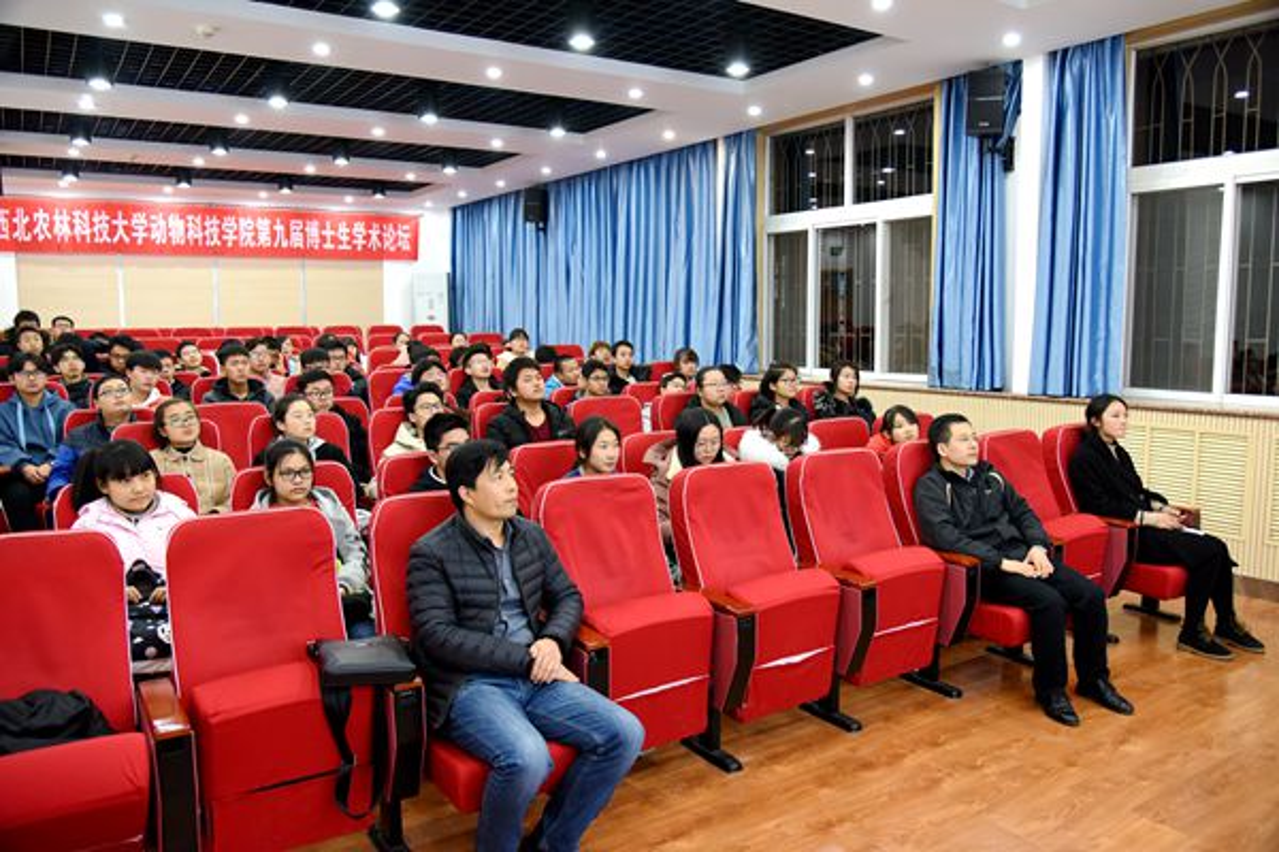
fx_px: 959
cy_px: 426
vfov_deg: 47.9
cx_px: 640
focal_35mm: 27
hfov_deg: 67.4
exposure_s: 1/60
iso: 800
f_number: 4
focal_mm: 27
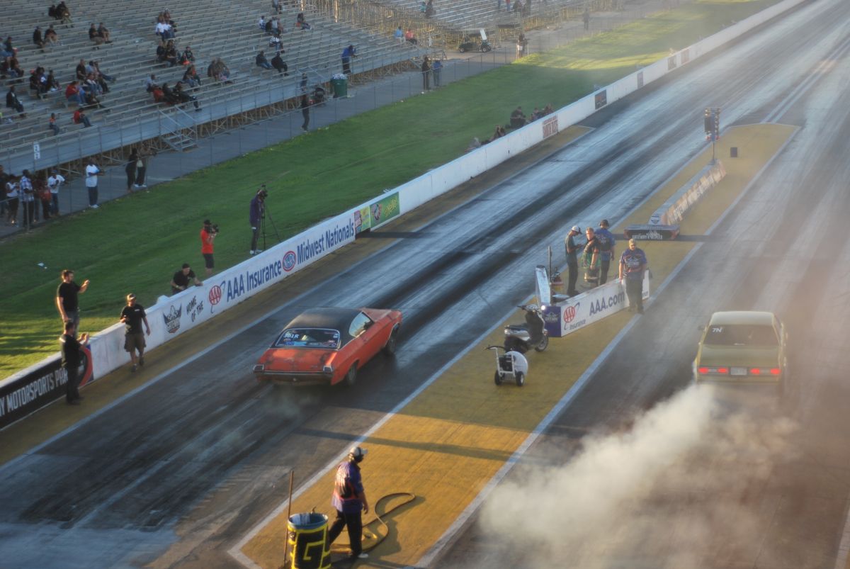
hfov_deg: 27.0
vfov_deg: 18.2
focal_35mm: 75
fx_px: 1773
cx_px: 425
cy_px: 284
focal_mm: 50
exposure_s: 1/640
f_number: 1.8
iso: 100
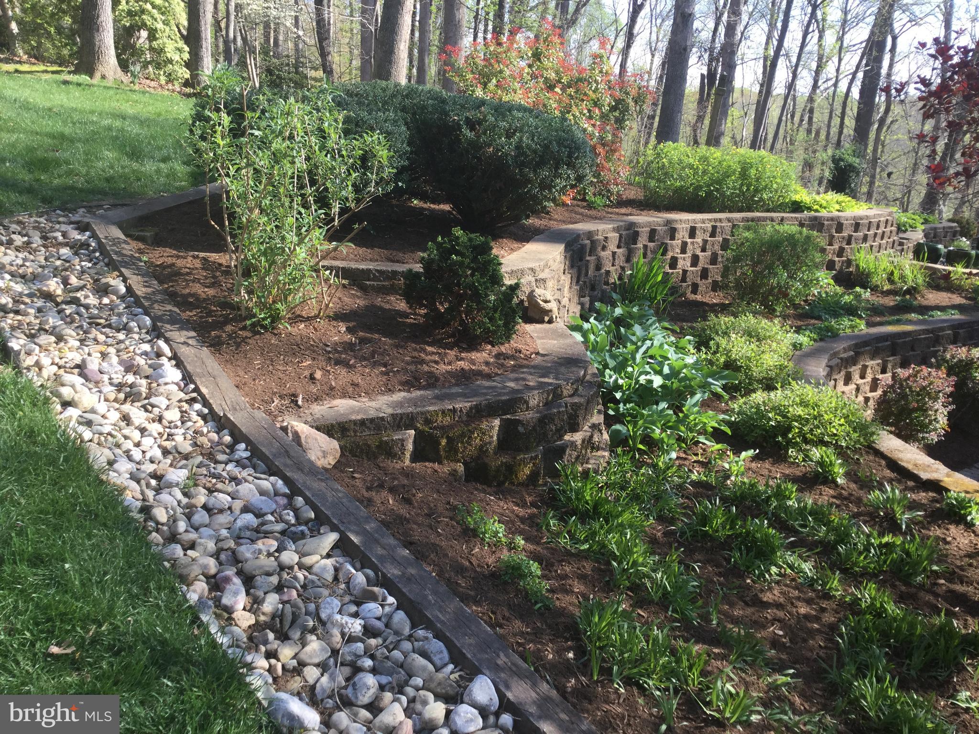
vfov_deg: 45.4
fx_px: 877
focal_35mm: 31
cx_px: 490
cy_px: 367
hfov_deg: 58.4
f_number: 2.4
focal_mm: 3.3
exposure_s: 1/240
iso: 25
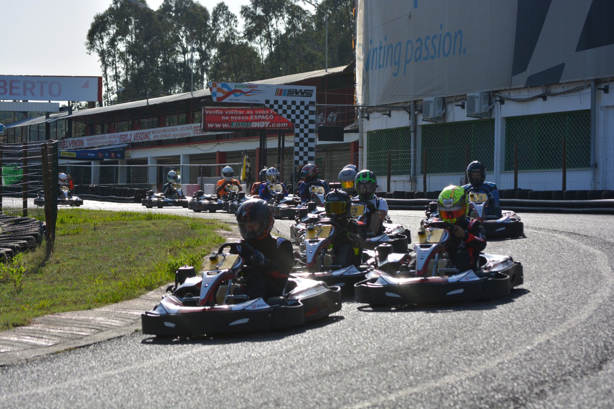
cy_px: 204
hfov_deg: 17.1
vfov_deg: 11.4
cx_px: 307
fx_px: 2047
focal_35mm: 120
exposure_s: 1/2000
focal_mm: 80
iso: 360
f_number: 8
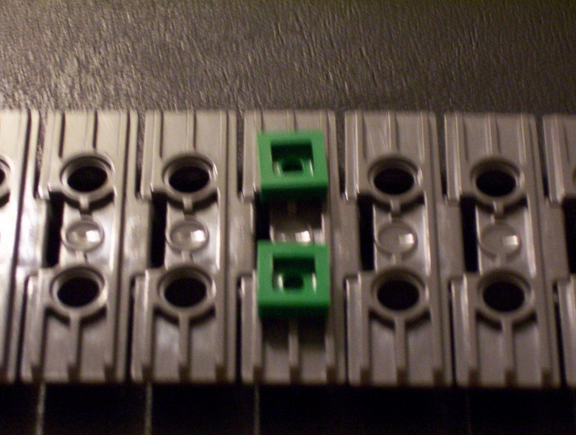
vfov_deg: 13.9
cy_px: 223
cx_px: 290
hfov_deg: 18.3
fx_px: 1785
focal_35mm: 107
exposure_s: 1/8
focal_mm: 13.24
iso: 200
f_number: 4.07
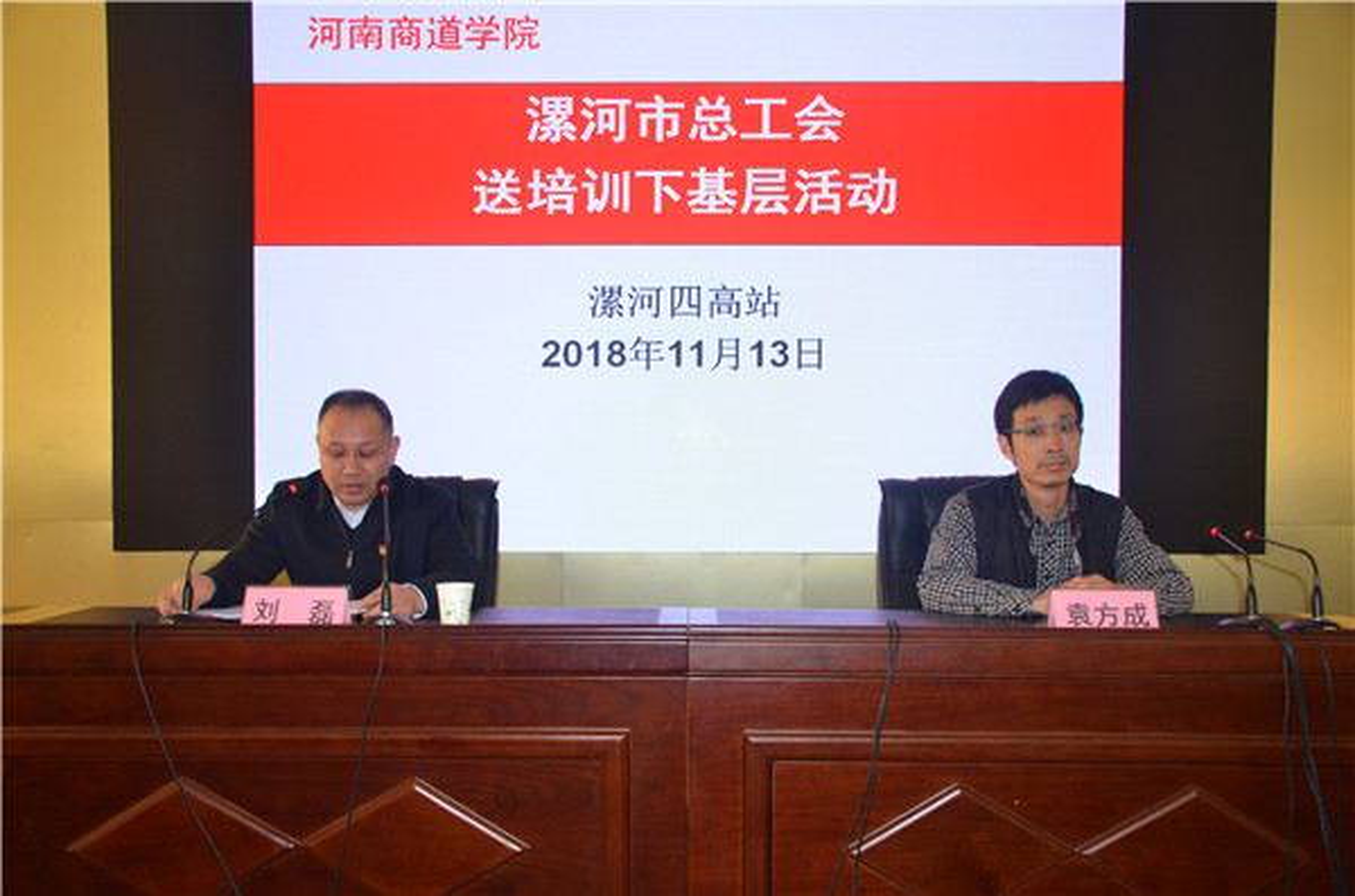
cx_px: 678
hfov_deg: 53.2
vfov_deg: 36.7
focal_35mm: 36
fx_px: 1352
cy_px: 448
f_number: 3.8
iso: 720
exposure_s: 1/60
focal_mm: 24
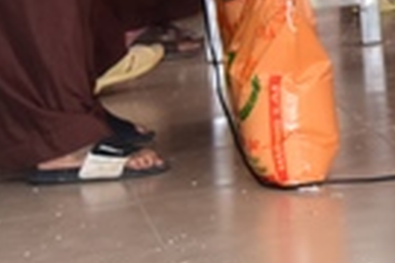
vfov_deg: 5.5
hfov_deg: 8.4
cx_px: 600
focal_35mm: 241
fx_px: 2644
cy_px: -330
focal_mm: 50
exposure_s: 1/125
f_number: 5.6
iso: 640
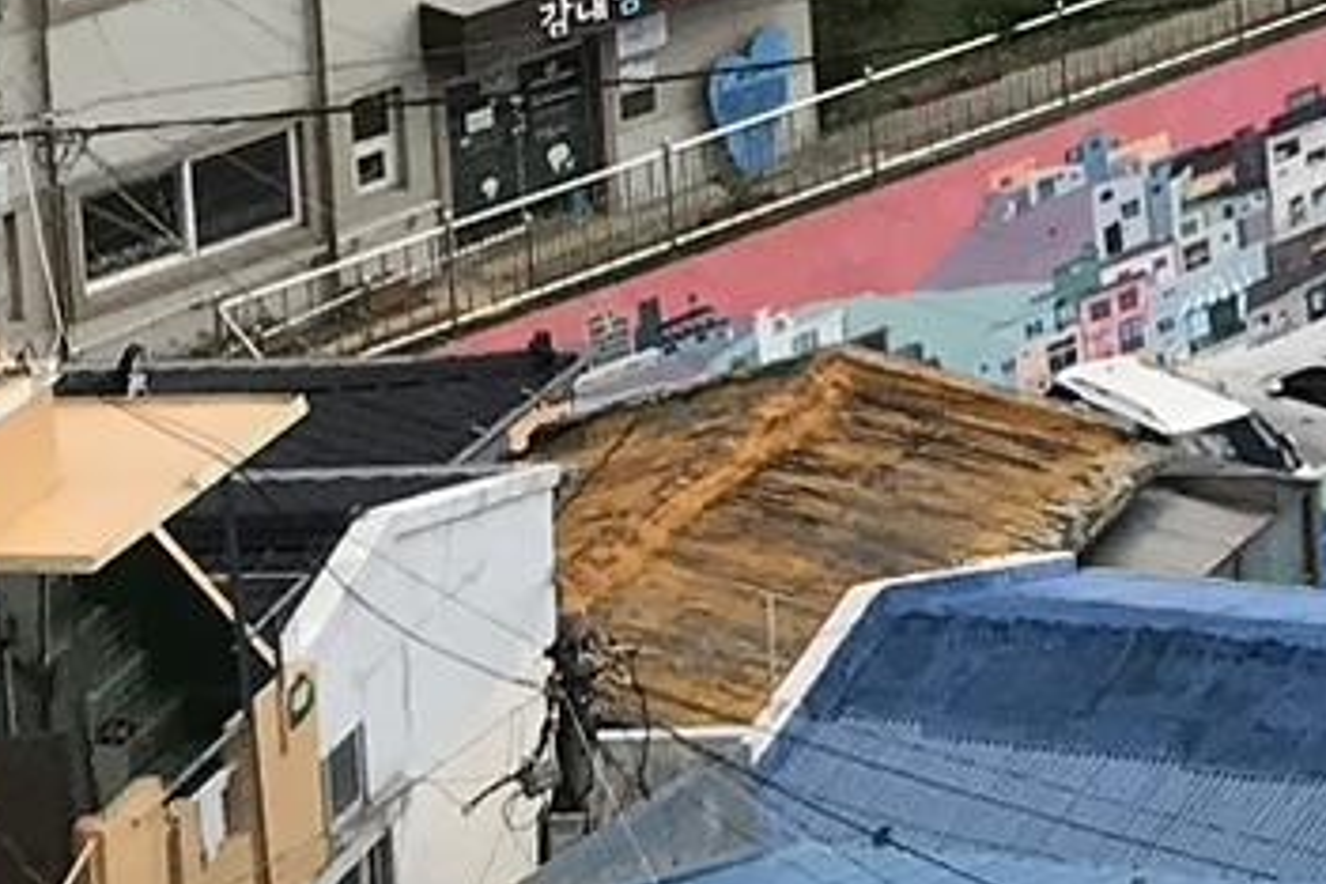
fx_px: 6261
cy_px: -1436
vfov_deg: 7.4
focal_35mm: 170
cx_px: 3453
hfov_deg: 10.1
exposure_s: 1/2037
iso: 20
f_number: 1.8
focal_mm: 3.99
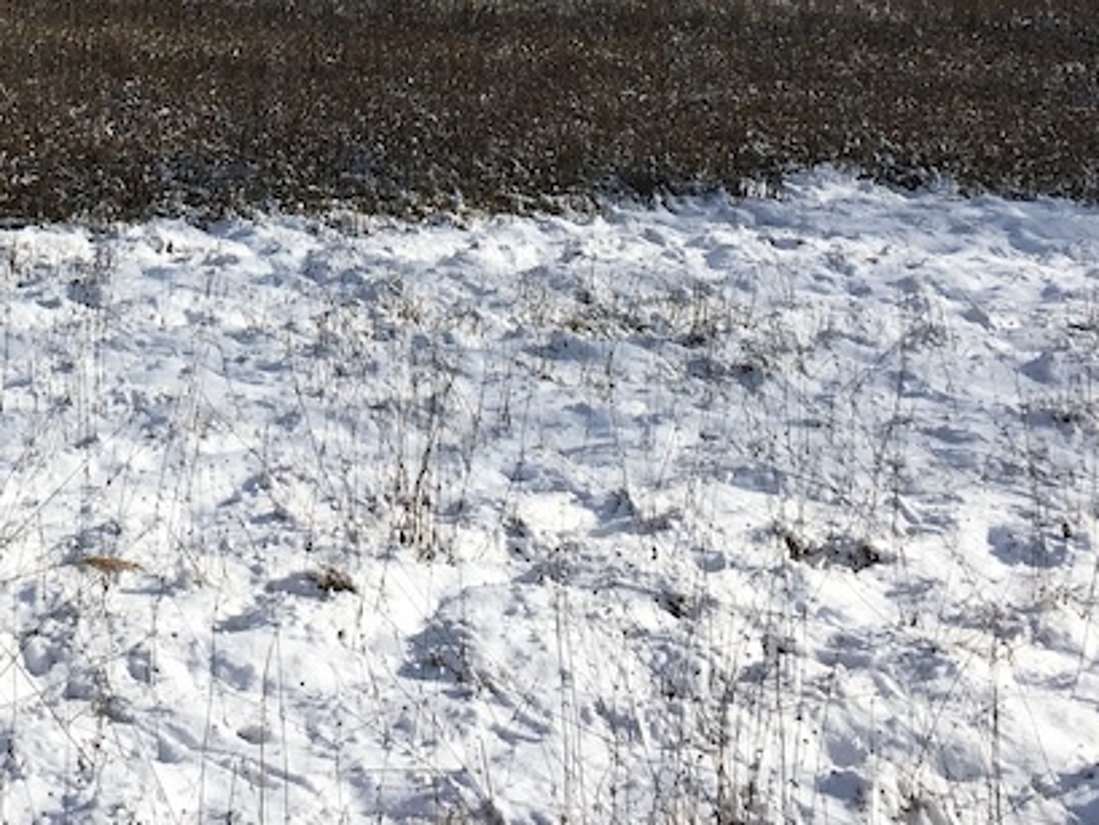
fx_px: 2699
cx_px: 83
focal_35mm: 85
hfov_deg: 22.4
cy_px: -191
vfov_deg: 16.6
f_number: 2.2
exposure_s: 1/3846
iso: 25
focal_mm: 4.15
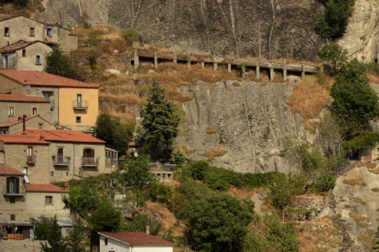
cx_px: -157
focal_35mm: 205
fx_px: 2156
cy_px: -94
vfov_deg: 6.6
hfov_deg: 9.8
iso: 200
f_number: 6.3
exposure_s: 1/800
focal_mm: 42
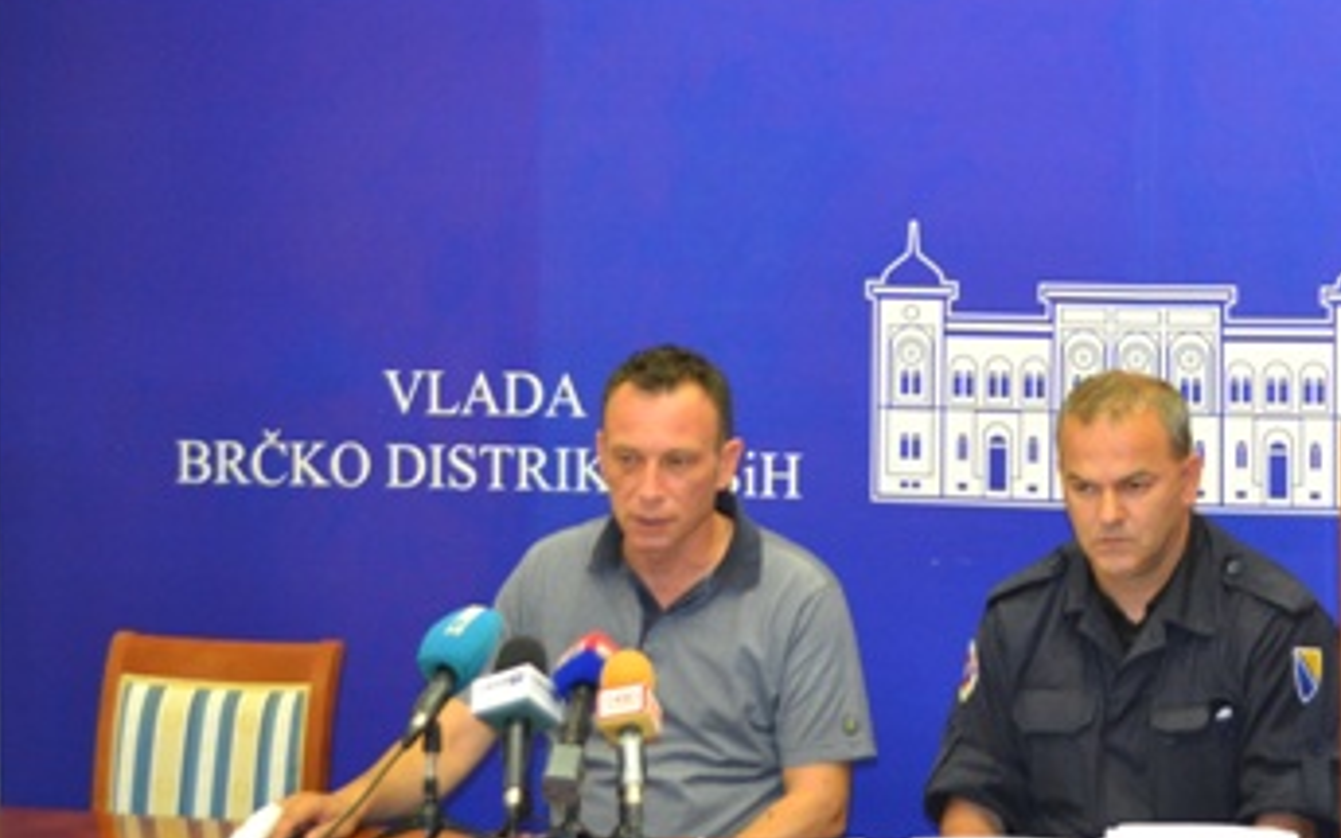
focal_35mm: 91
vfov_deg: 14.3
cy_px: 212
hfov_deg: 22.3
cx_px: 1189
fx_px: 3326
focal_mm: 32
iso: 1400
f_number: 4.8
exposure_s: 1/60
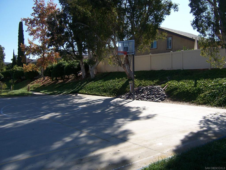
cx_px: 113
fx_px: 215
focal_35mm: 33
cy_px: 85
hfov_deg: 55.4
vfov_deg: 42.9
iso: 80
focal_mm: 5.5
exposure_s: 1/750
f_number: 3.4
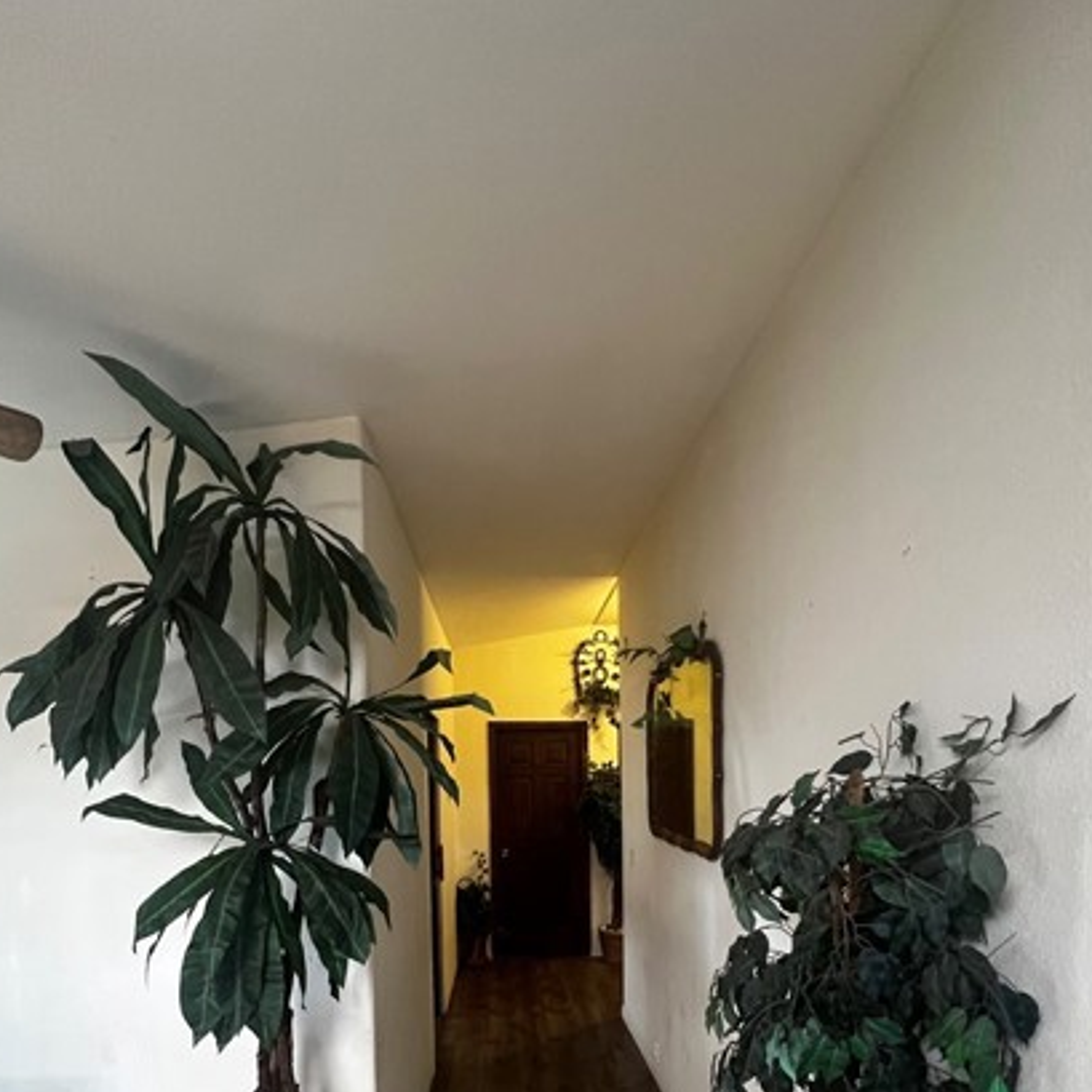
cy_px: 806
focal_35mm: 18
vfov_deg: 75.4
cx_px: 558
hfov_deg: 80.7
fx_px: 642
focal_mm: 1.57
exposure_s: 1/60
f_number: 1.8
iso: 640
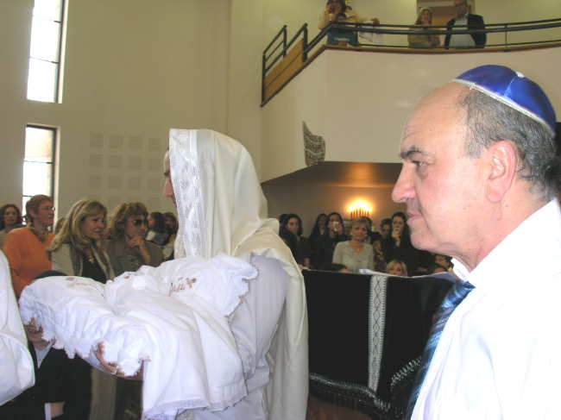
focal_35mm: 37
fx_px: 599
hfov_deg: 50.2
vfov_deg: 38.6
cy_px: 210
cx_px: 280
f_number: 4.5
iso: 100
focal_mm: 5.6
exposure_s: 1/30
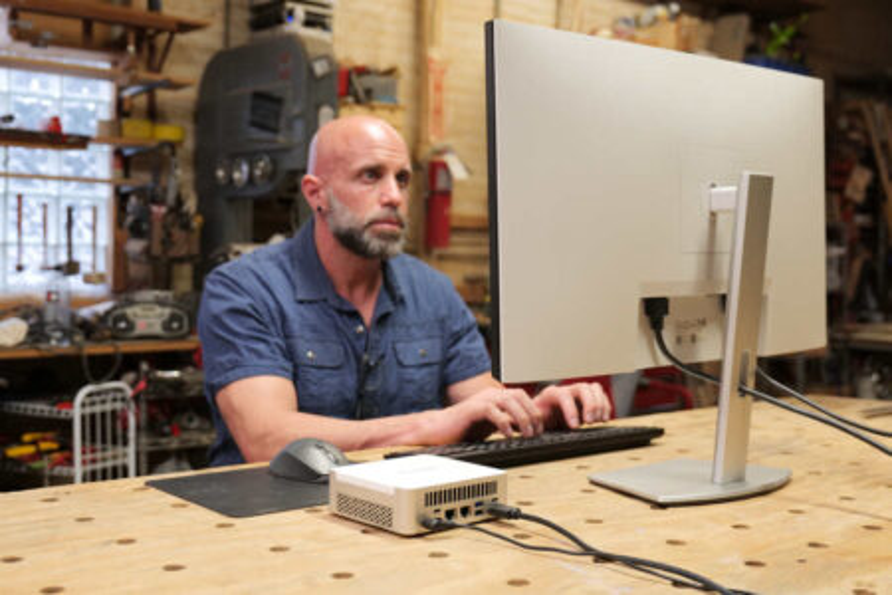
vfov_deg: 32.6
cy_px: 298
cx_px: 446
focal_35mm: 41
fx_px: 1016
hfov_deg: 47.4
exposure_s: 1/60
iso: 1600
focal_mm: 41
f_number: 4.8
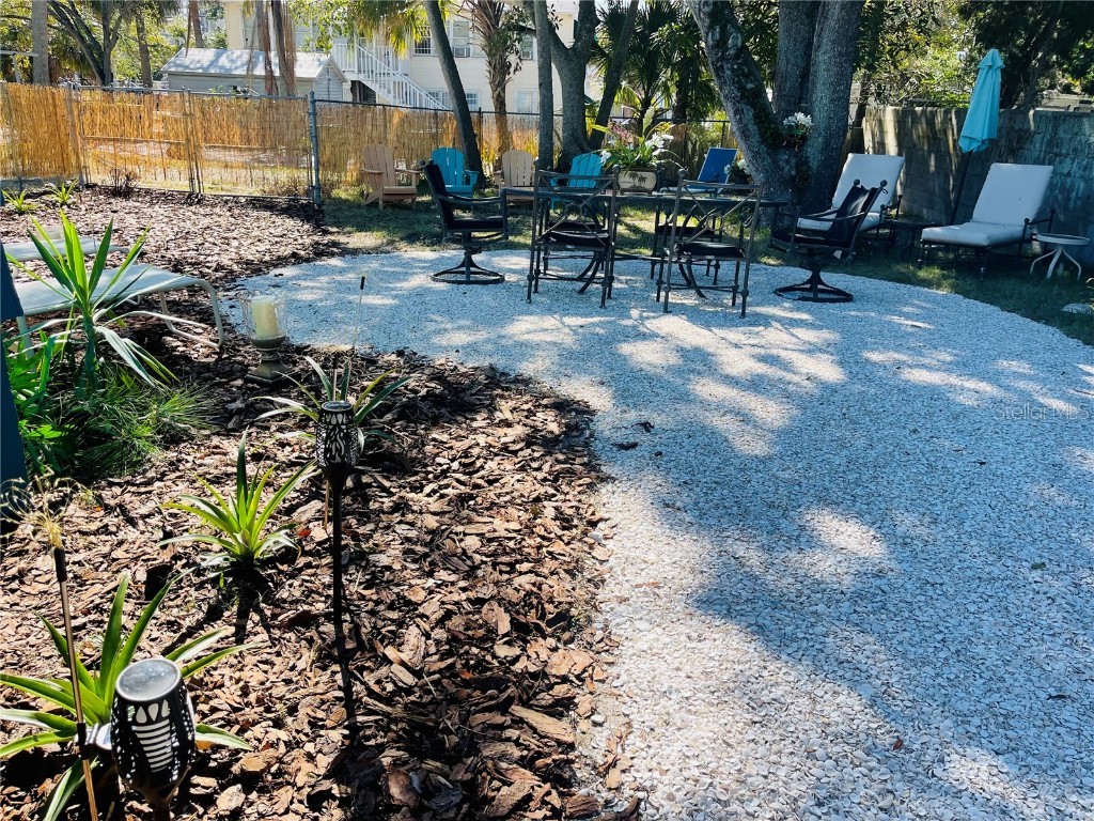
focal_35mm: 26
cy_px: 410
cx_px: 547
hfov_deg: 67.3
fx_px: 822
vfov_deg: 53.1
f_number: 1.6
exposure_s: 1/1387
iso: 32
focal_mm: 5.1
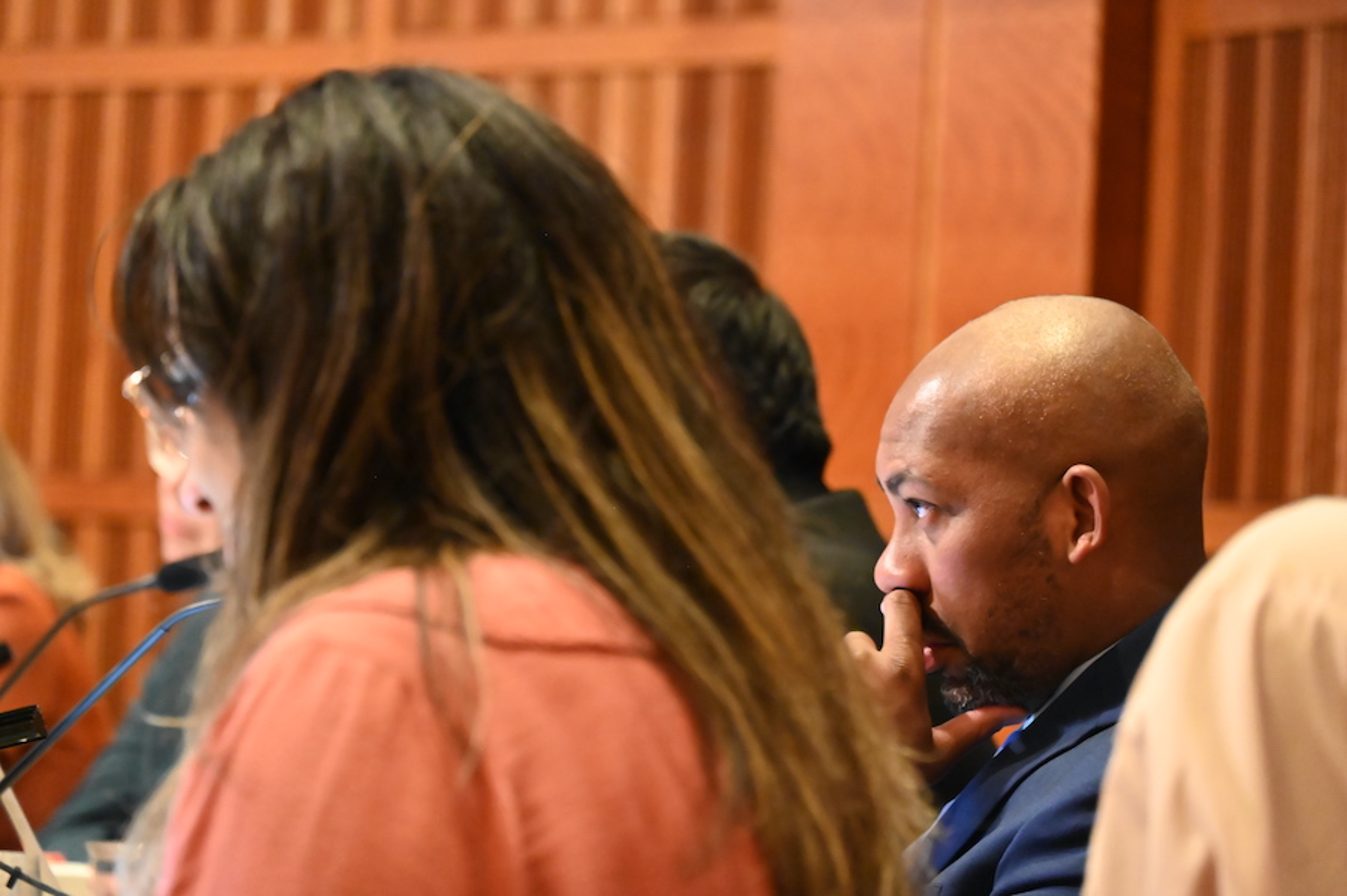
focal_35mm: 200
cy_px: 448
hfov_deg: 10.3
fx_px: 7479
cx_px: 674
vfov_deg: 6.9
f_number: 6.3
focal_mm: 200
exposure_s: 1/50
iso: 16000
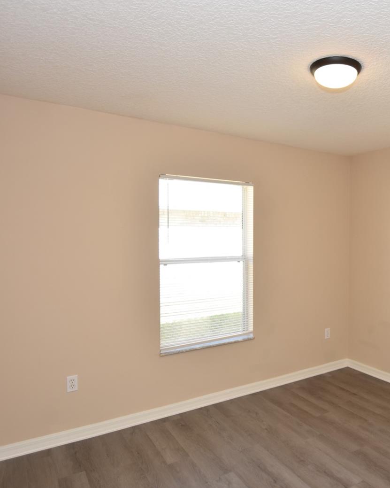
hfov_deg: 51.7
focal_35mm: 26
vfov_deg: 66.0
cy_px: 240
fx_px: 375
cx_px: 308
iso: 200
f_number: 4
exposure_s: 1/60
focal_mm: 12
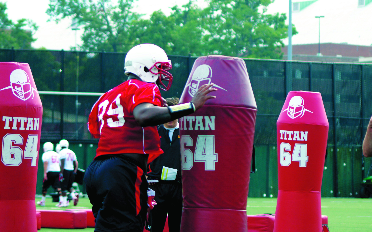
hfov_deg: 11.6
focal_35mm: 181
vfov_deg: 7.2
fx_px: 1835
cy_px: 119
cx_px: 186
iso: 400
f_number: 6.7
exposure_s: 1/500
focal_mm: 118
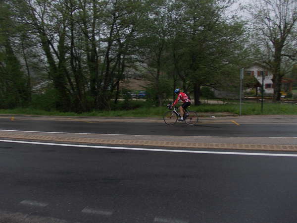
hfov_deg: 63.4
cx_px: 148
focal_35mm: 28
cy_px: 112
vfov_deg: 49.7
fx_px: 240
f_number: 2.7
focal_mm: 4
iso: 80
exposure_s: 1/100
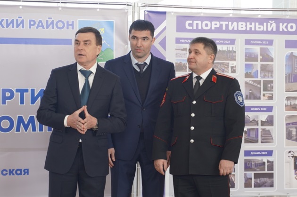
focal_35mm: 112
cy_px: 98
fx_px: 923
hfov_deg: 18.3
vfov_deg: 12.2
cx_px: 148
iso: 400
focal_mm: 75
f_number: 4
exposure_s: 1/160
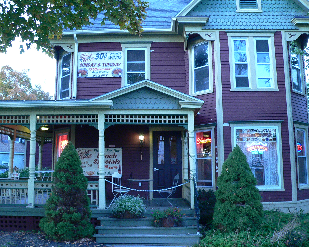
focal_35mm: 38
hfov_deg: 47.9
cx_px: 148
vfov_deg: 39.2
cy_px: 122
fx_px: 348
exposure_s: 1/20
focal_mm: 6
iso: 200
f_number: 2.8
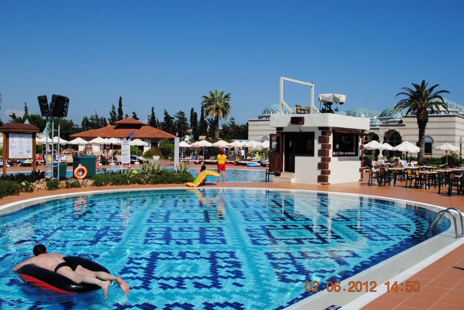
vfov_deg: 37.0
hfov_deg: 53.1
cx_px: 232
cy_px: 155
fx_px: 465
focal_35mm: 36
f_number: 9
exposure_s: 1/320
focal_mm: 24
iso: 100
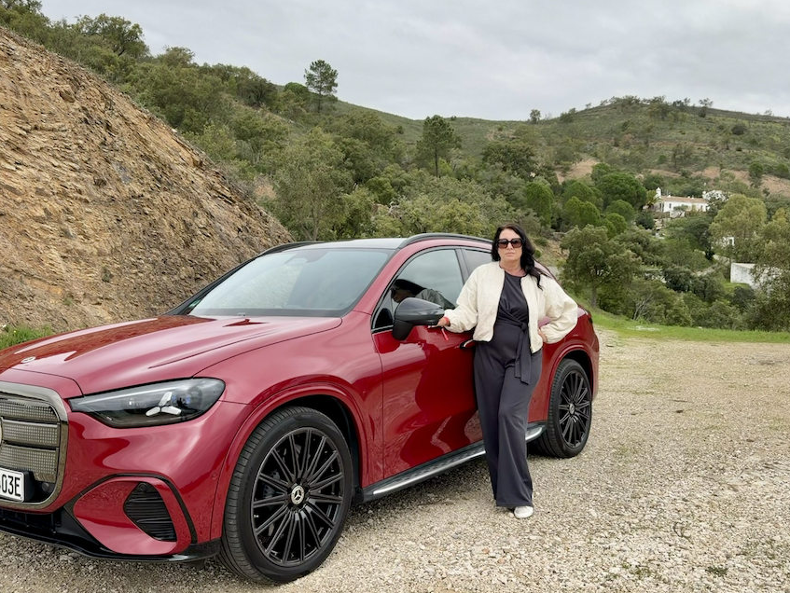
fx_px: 662
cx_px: 385
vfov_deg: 48.3
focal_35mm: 29
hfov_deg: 61.6
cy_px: 290
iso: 80
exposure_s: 1/2299
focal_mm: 6.76
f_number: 1.78
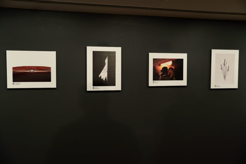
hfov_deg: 50.7
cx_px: 123
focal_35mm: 38
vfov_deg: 35.1
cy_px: 82
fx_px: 260
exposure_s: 1/125
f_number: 2.8
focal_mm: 38
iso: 500
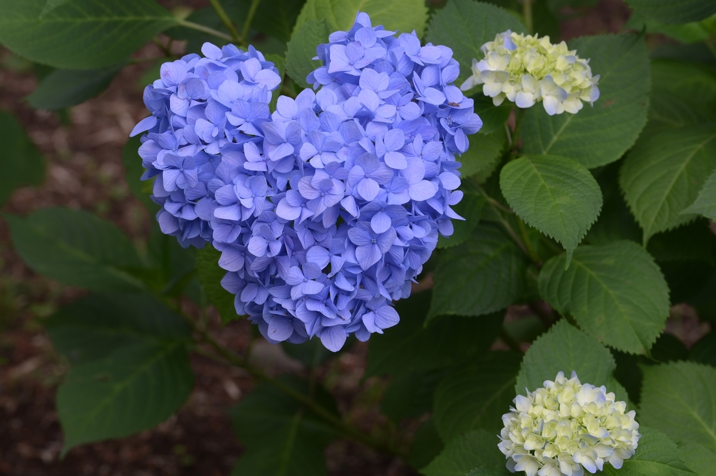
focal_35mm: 90
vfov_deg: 15.2
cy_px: 238
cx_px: 358
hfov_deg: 22.6
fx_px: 1788
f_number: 8
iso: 250
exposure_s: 1/125
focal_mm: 90
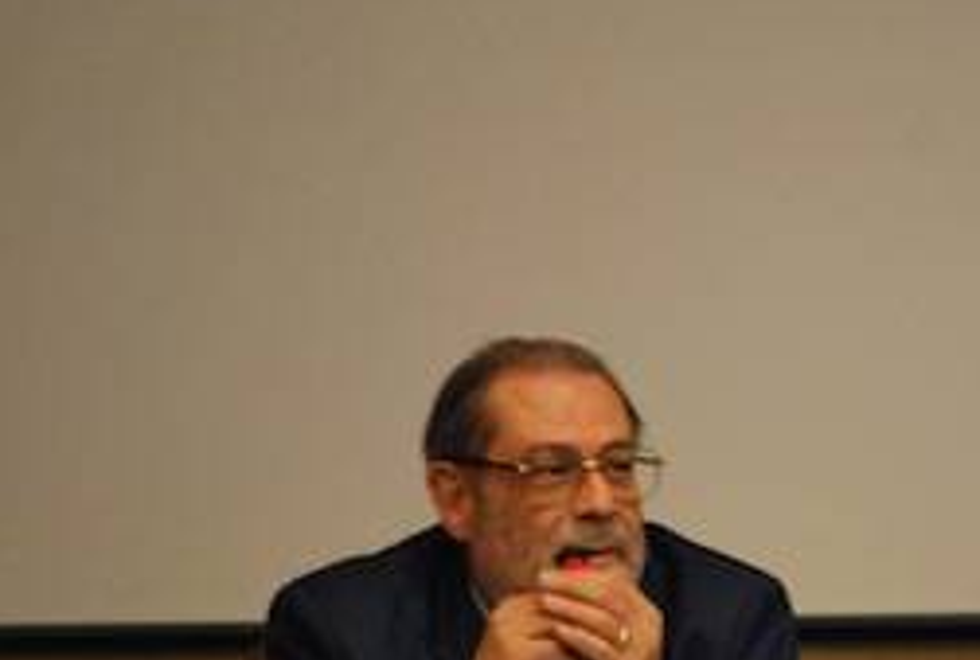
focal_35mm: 568
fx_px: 15509
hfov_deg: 3.6
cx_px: 777
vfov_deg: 2.4
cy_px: 453
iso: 1600
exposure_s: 1/25
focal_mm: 190
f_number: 5.6
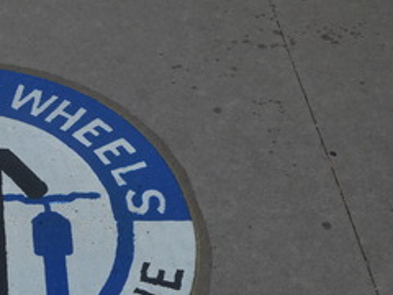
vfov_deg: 17.3
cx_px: -28
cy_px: 196
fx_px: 965
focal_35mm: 85
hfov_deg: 21.9
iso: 100
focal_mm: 24
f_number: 8
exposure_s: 1/250
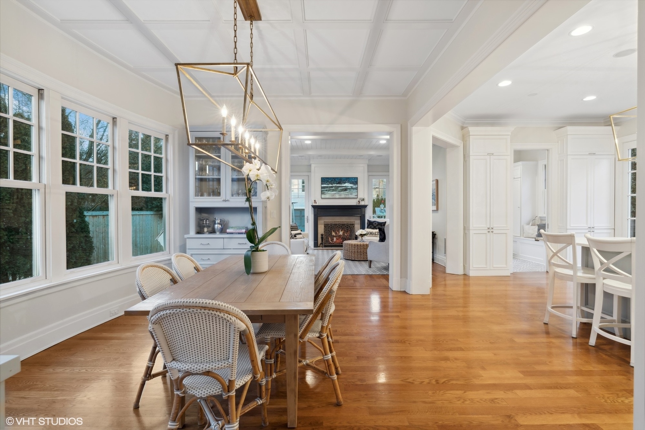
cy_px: 215
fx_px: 287
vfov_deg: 73.7
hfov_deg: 96.7
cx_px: 322
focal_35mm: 16
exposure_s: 1/2
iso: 320
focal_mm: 16
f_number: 9
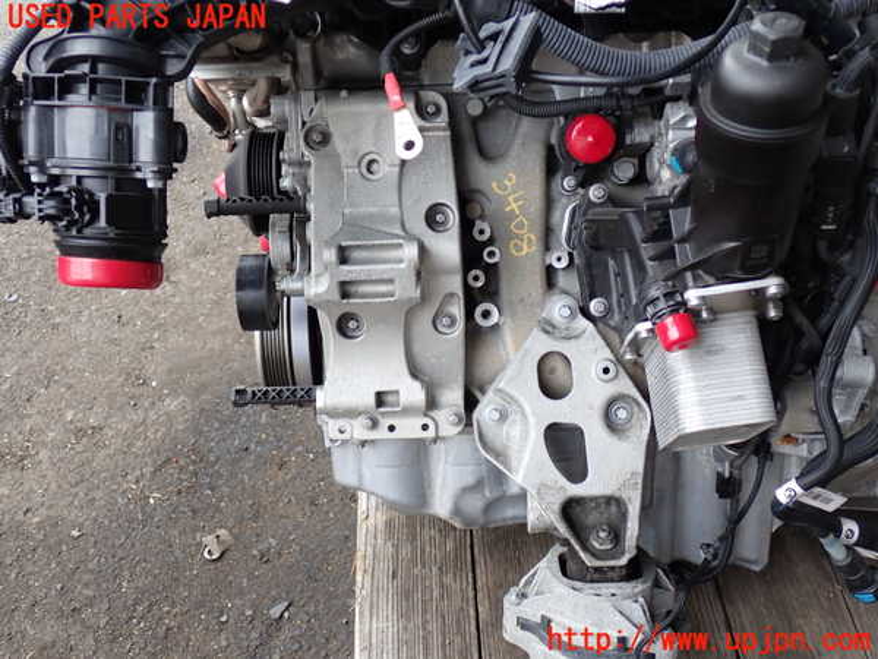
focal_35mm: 38
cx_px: 439
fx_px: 964
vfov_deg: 37.7
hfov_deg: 49.0
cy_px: 330
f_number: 2.7
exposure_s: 1/80
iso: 125
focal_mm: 6.83
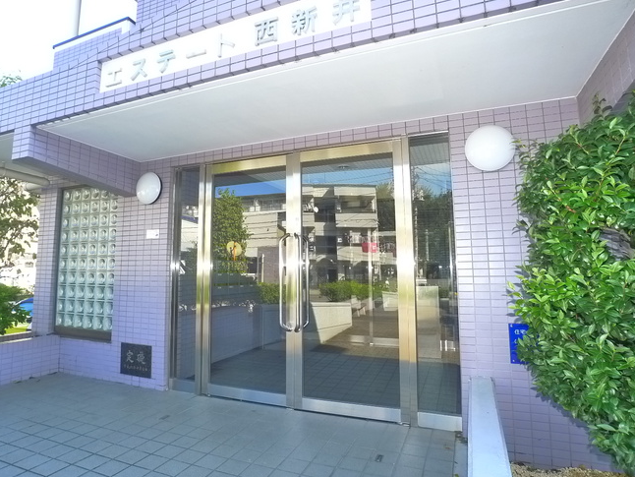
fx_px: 477
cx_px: 299
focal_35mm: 26
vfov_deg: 53.1
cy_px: 226
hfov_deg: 67.2
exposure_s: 1/160
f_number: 2.8
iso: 400
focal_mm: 5.1
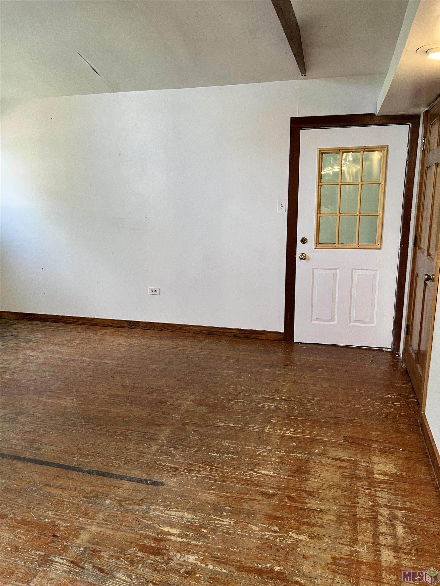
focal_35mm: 26
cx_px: 220
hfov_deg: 53.1
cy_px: 293
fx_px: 441
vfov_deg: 67.3
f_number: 1.6
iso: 100
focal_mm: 5.1
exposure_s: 1/60
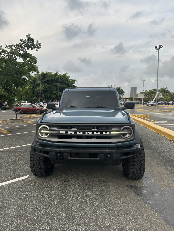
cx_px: 87
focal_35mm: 24
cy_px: 116
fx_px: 161
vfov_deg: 71.6
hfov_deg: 56.8
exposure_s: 1/377
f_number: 1.78
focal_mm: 6.86
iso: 80
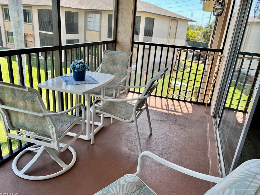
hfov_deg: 65.3
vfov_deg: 51.4
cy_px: 100
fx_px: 203
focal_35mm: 27
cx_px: 128
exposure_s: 1/366
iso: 50
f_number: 1.5
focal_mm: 5.7
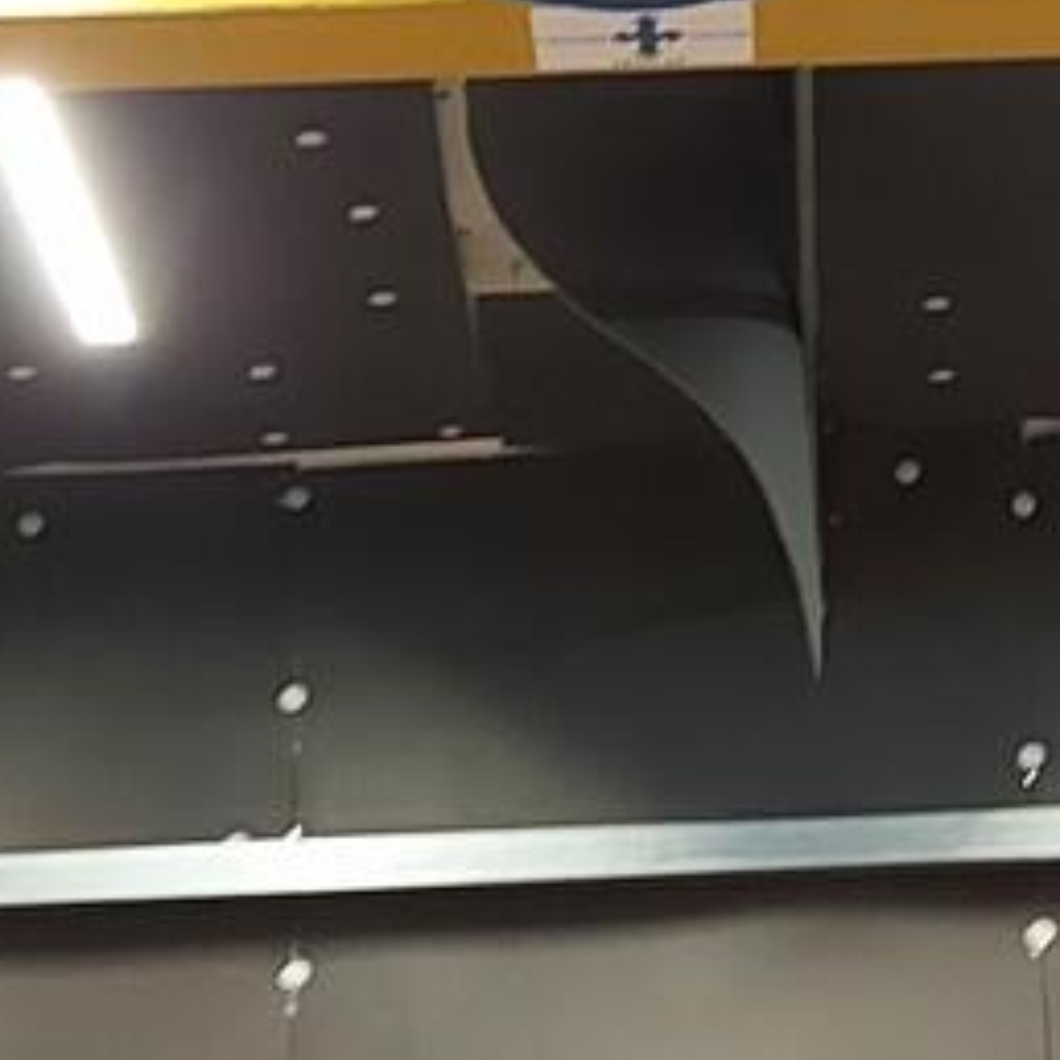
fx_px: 4296
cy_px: 245
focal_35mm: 124
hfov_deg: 14.0
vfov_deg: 14.0
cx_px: 854
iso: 250
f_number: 1.8
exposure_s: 1/25
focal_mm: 5.23
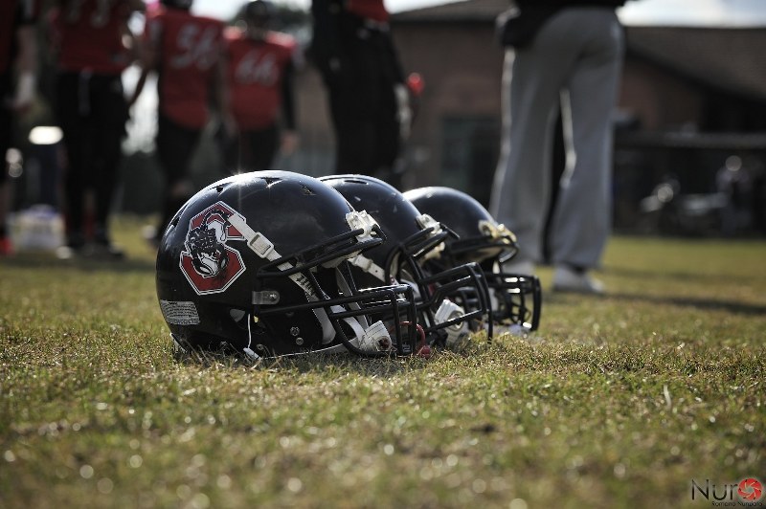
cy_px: 254
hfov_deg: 17.7
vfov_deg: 11.8
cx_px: 383
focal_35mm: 116
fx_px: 2466
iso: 400
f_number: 6.3
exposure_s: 1/2000
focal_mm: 116
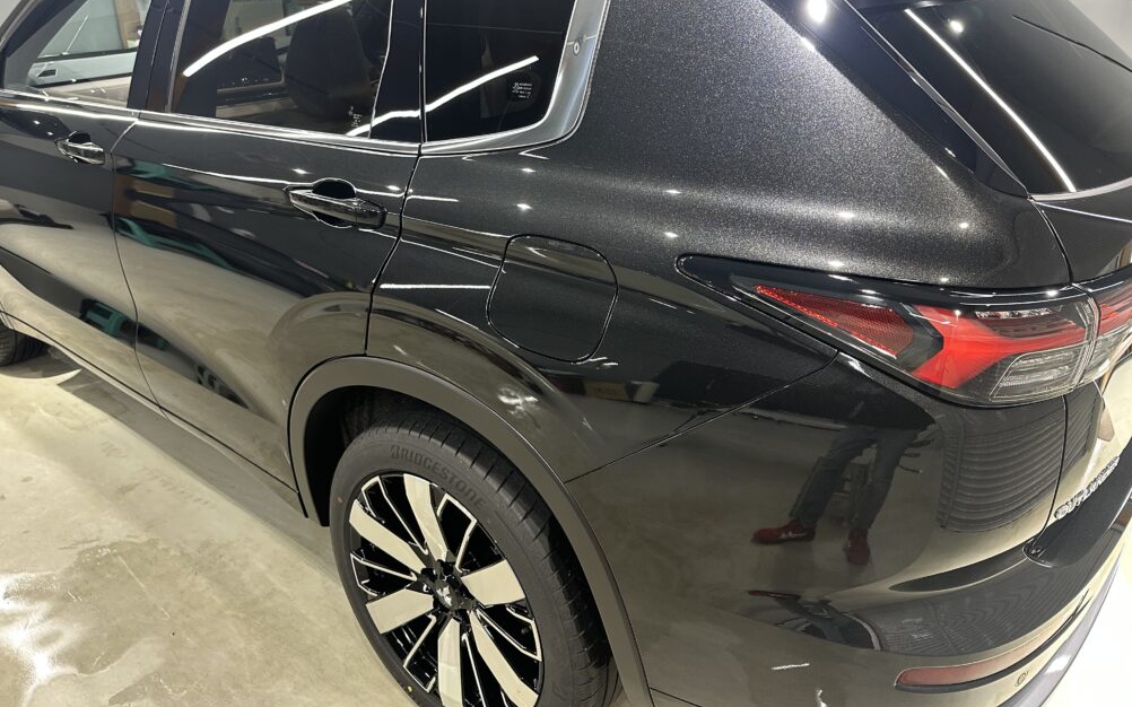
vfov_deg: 47.4
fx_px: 802
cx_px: 560
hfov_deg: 70.4
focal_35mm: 26
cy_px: 303
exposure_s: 1/60
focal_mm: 6.86
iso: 200
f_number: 1.78
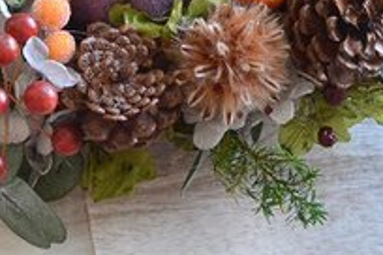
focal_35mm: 141
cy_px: -133
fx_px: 1500
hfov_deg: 14.5
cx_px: 73
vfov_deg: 9.4
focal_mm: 30
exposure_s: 1/20
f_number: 4.5
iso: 400
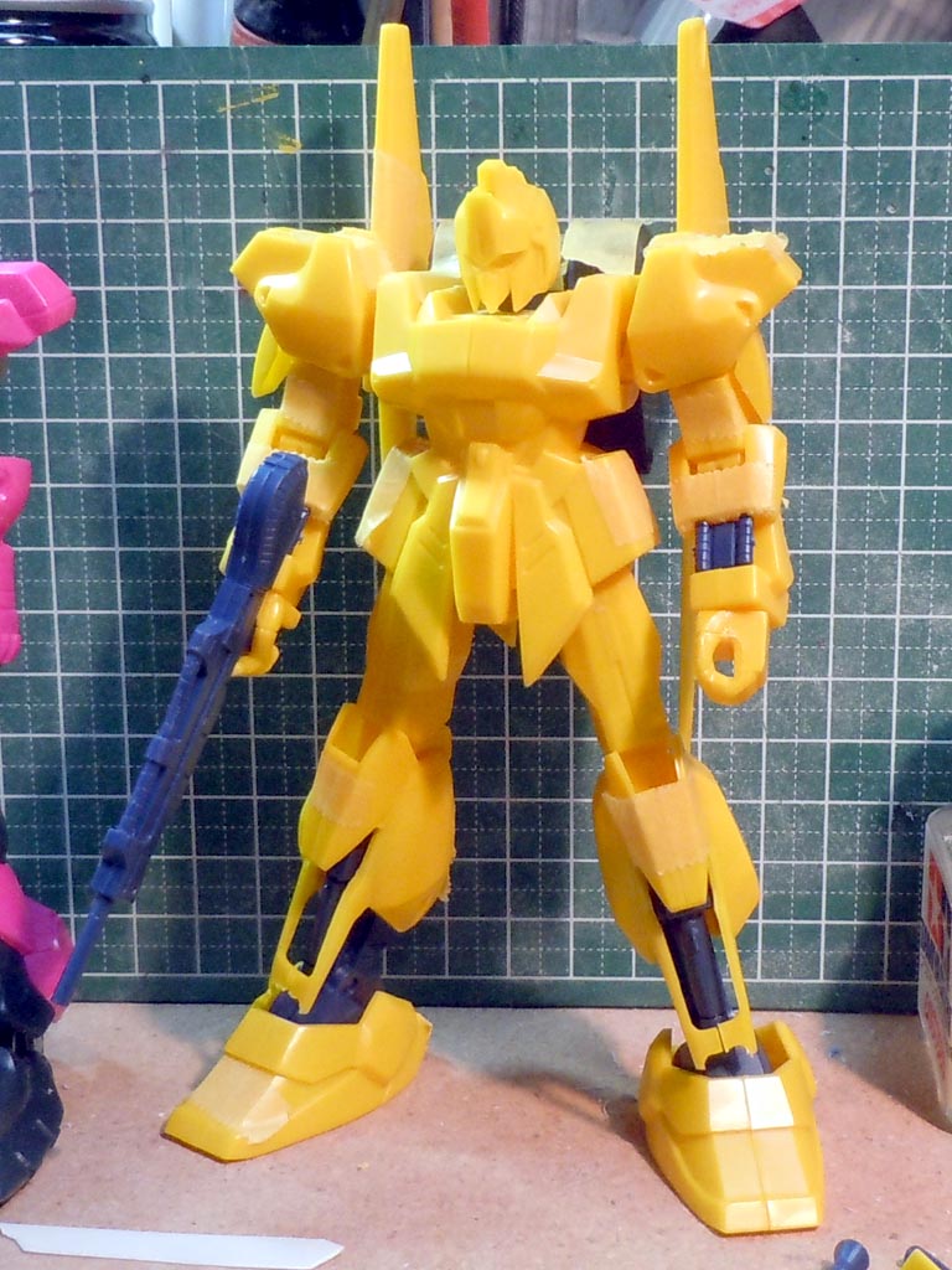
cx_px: 476
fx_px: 1027
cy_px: 635
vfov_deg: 63.4
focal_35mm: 28
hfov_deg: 49.7
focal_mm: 5
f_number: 3.7
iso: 400
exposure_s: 1/60
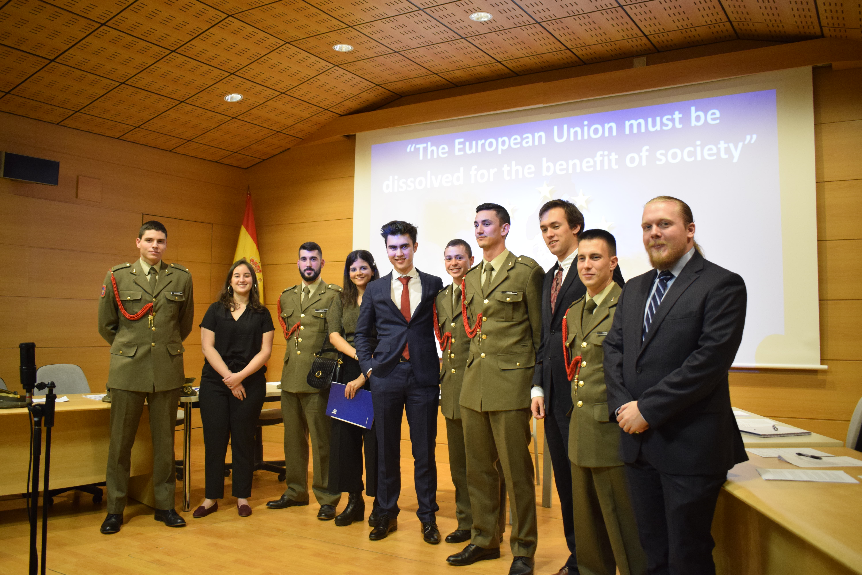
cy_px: 288
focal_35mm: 32
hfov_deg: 59.5
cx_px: 431
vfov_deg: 41.7
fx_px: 754
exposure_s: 1/60
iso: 1600
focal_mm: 21
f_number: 3.8
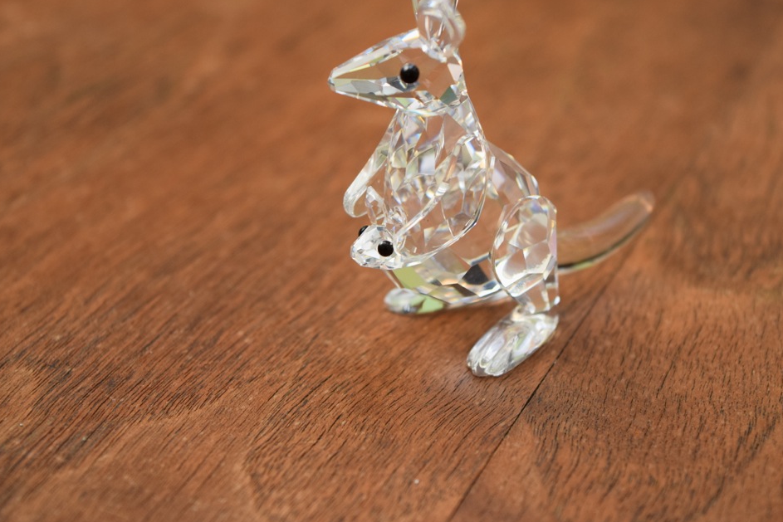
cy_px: 252
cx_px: 396
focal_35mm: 88
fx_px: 1904
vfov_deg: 15.6
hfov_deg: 23.2
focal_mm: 55
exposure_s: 1/60
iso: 900
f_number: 5.6
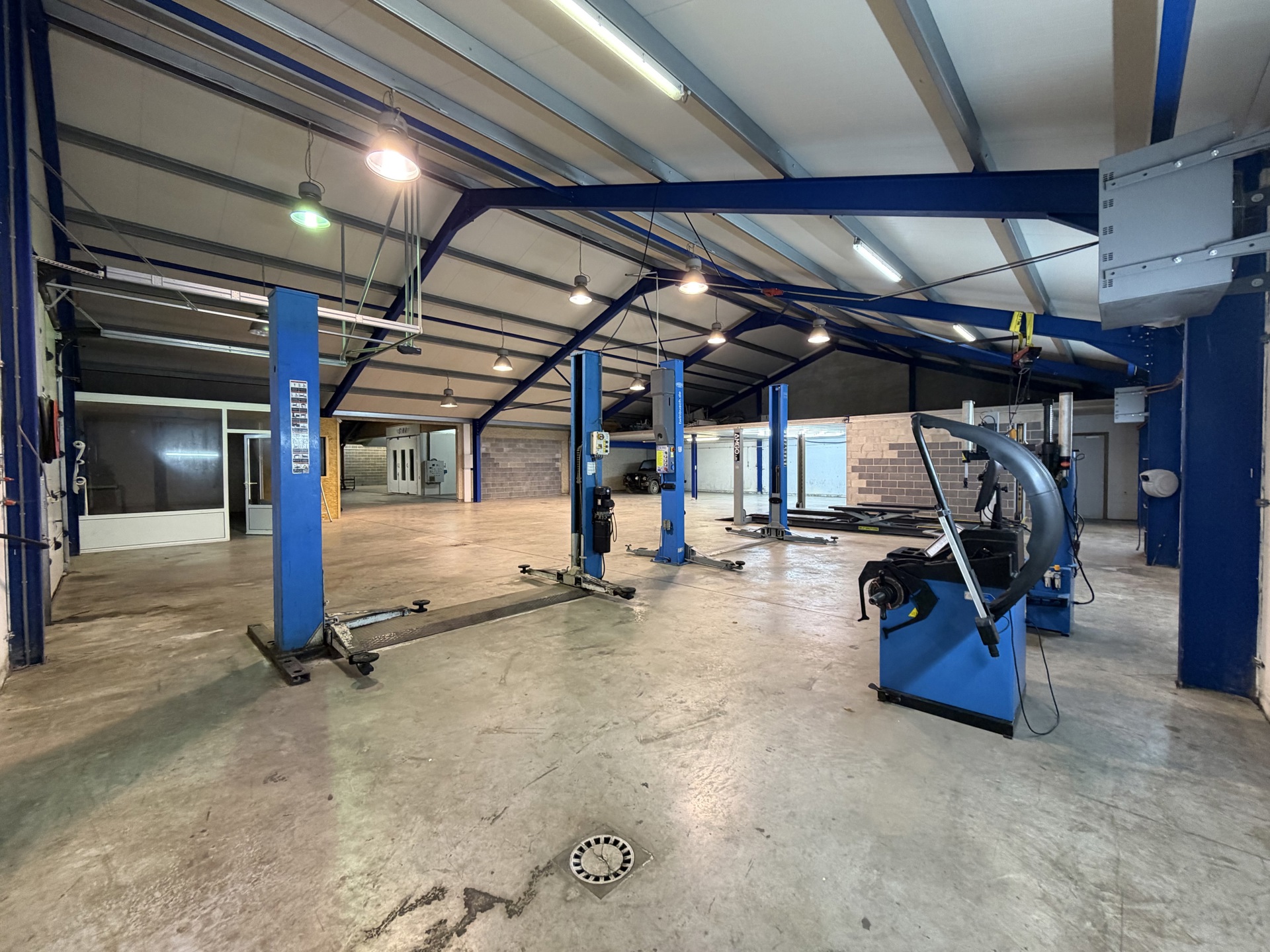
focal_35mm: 14
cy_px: 476
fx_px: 514
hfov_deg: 102.1
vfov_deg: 85.7
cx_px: 635
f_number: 2.2
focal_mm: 2.22
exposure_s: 1/50
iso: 250
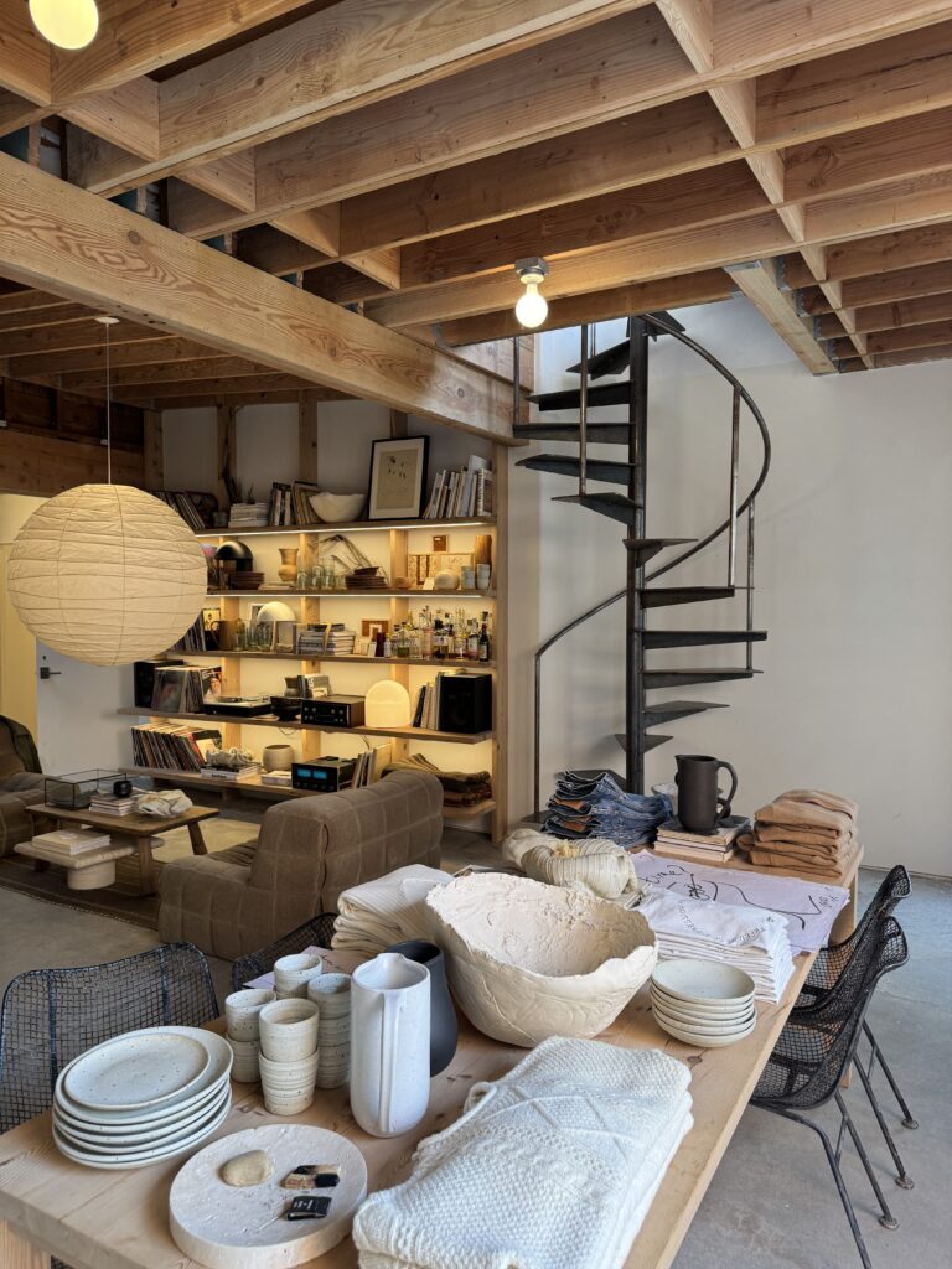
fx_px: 880
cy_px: 634
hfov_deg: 56.8
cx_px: 476
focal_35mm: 24
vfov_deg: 71.6
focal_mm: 6.76
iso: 125
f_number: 1.78
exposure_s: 1/121
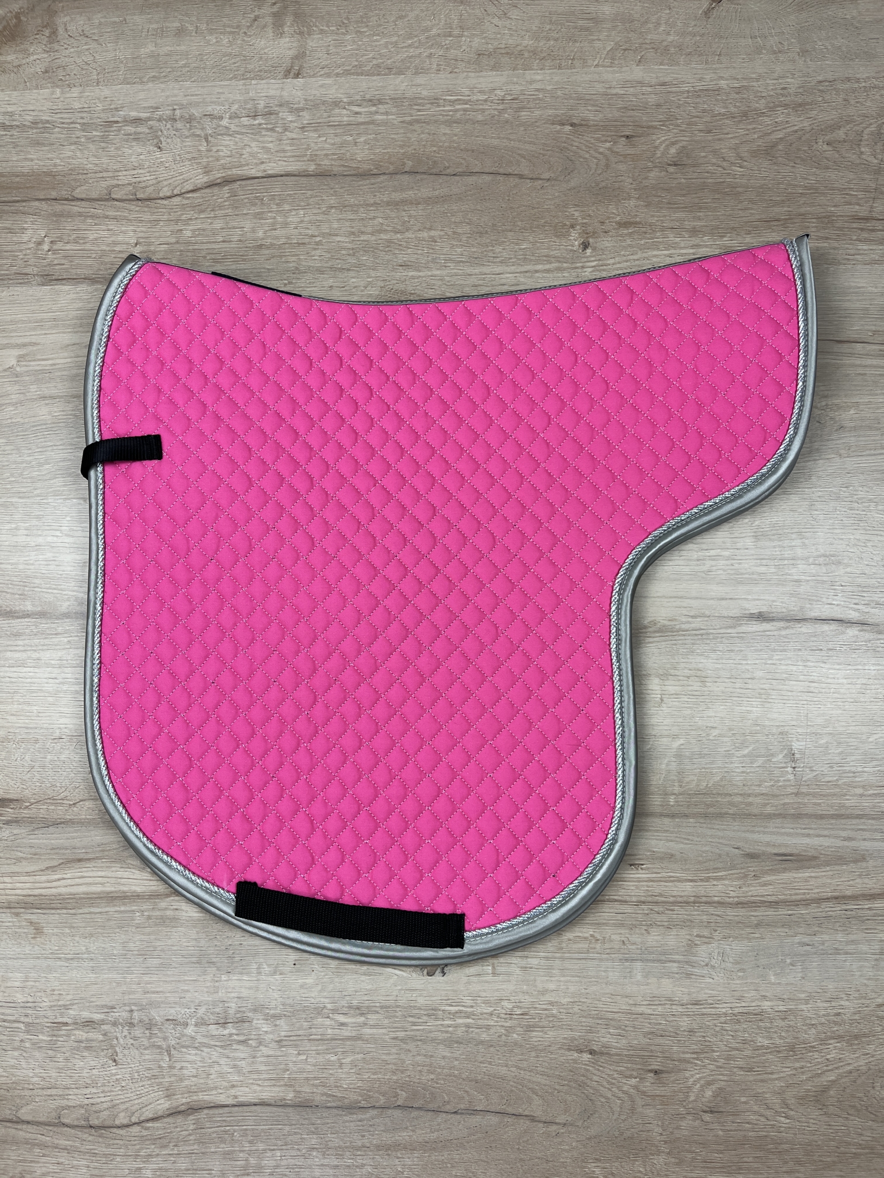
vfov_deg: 67.3
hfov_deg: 53.1
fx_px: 885
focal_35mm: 26
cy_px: 589
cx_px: 442
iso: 64
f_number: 1.6
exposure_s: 1/100
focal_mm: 5.1
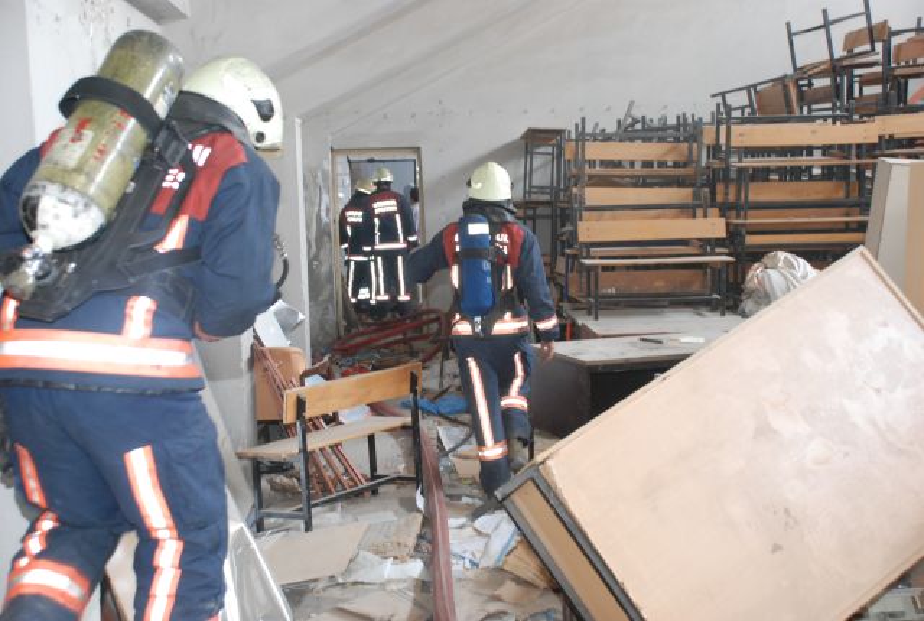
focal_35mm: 48
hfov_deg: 41.0
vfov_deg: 28.2
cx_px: 462
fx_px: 1235
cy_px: 310
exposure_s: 1/80
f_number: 7.1
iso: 1000
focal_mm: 32
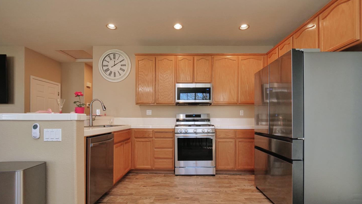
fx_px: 154
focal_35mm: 16
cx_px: 188
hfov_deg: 99.3
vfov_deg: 66.6
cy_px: 120
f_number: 4
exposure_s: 1/160
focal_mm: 7
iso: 800
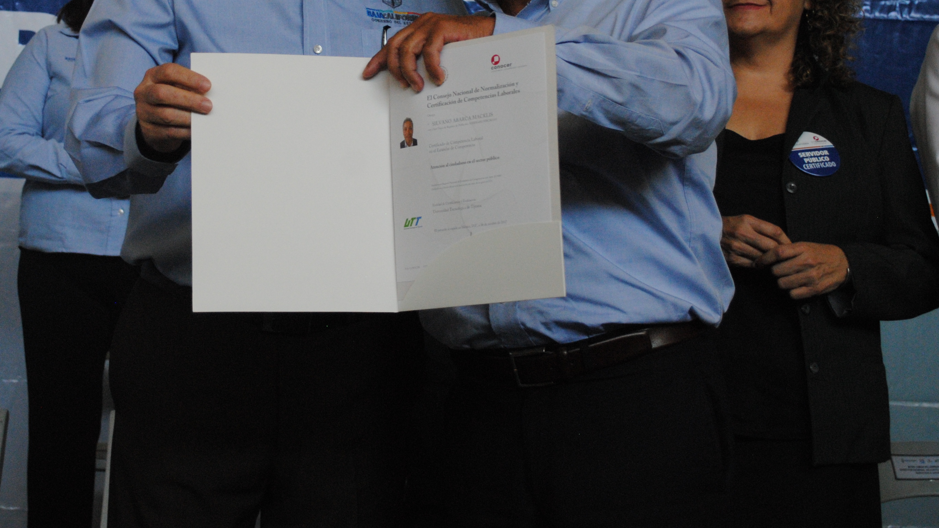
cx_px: 345
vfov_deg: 16.8
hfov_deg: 29.6
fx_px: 1768
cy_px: 86
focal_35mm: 71
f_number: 4.8
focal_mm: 32
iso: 800
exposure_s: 1/80
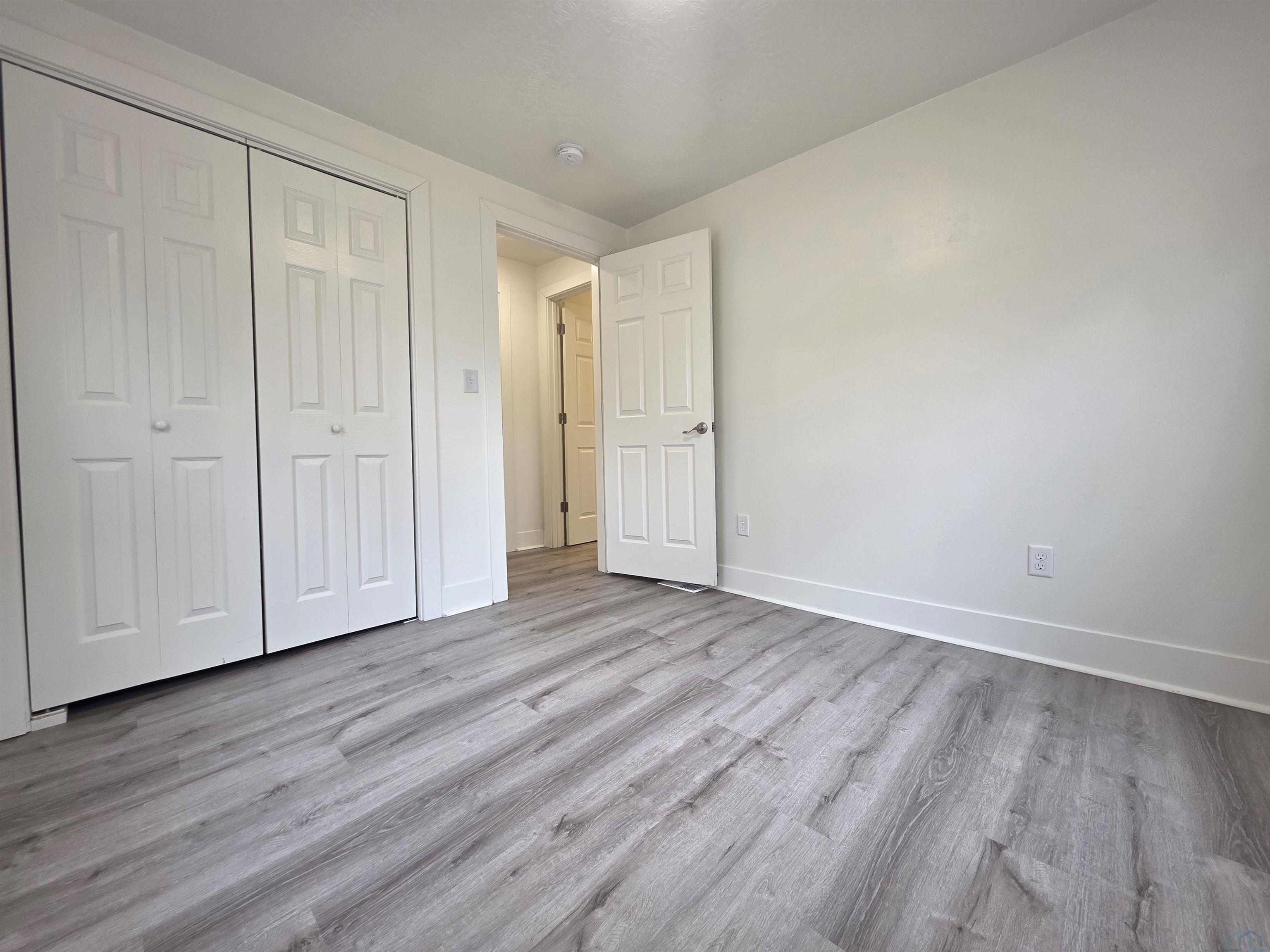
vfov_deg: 89.9
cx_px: 635
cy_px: 476
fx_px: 477
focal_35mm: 13
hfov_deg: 106.2
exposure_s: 1/120
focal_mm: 2.2
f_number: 1.9
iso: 125
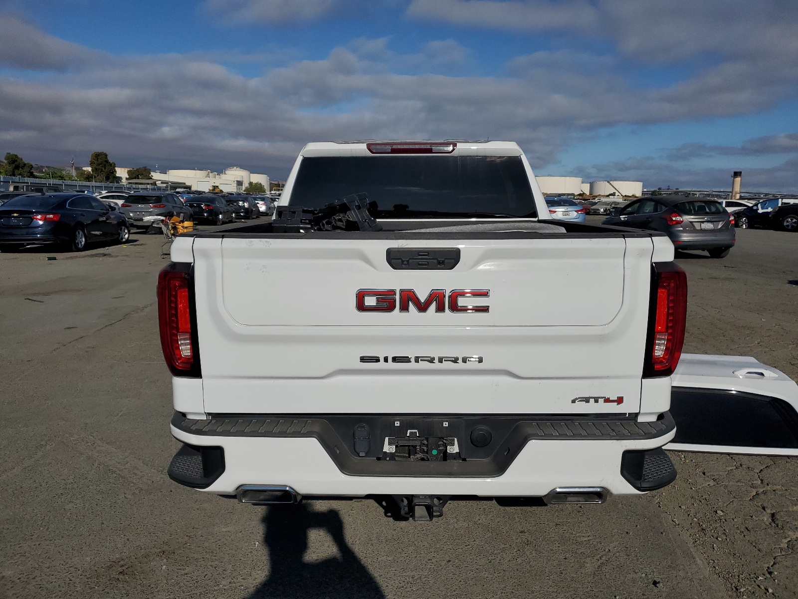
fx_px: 599
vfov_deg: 53.1
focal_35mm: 26
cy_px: 300
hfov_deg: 67.3
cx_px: 399
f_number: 1.5
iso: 53
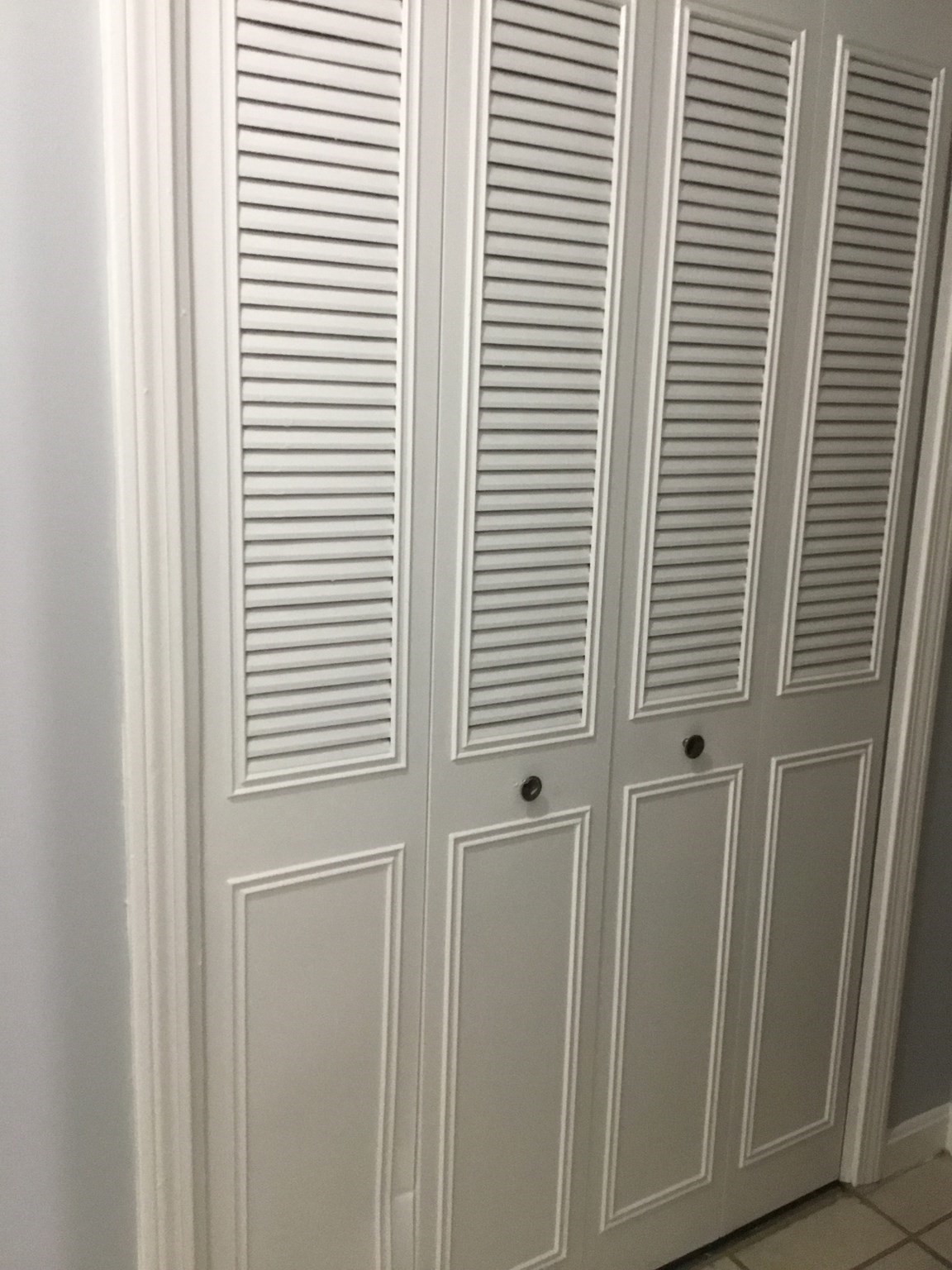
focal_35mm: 31
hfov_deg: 45.4
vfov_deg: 58.4
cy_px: 635
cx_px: 476
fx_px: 1137
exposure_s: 1/30
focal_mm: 3.3
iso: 160
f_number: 2.4
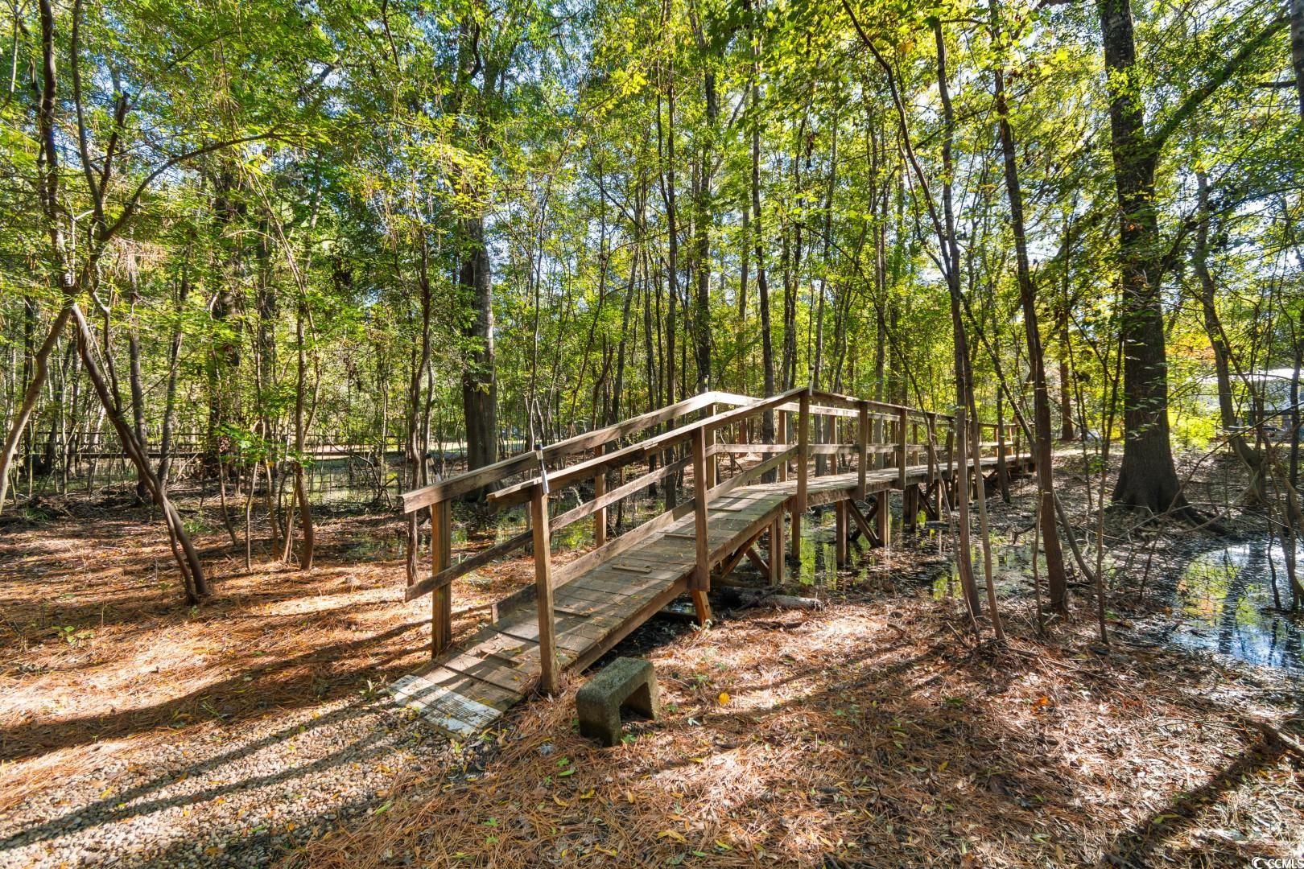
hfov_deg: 100.4
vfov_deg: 77.3
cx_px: 652
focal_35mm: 15
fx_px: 543
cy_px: 434
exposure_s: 1/40
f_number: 4.5
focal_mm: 10
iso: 100
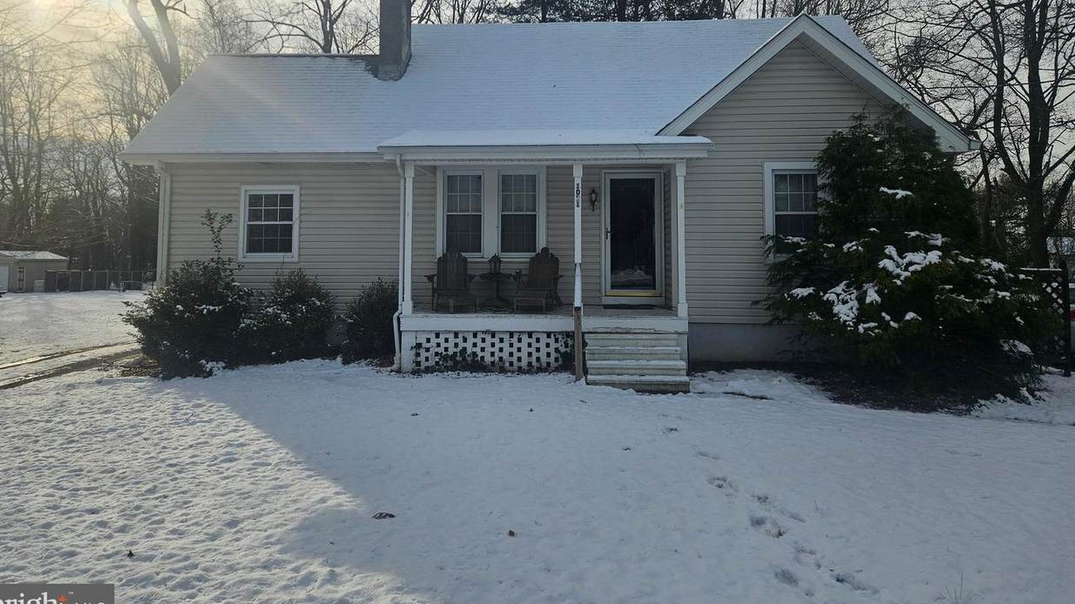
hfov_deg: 71.9
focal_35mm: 26
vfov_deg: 43.9
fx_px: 741
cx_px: 536
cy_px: 211
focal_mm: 5.4
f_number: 1.8
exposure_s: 1/2953
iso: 25
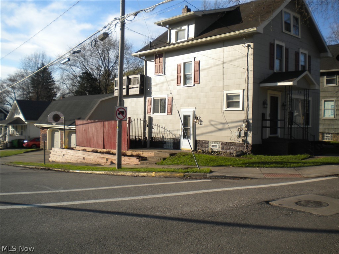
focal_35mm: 35
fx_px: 343
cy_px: 127
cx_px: 170
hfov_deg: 52.6
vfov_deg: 40.7
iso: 80
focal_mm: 6.3
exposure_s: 1/493
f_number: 4.6
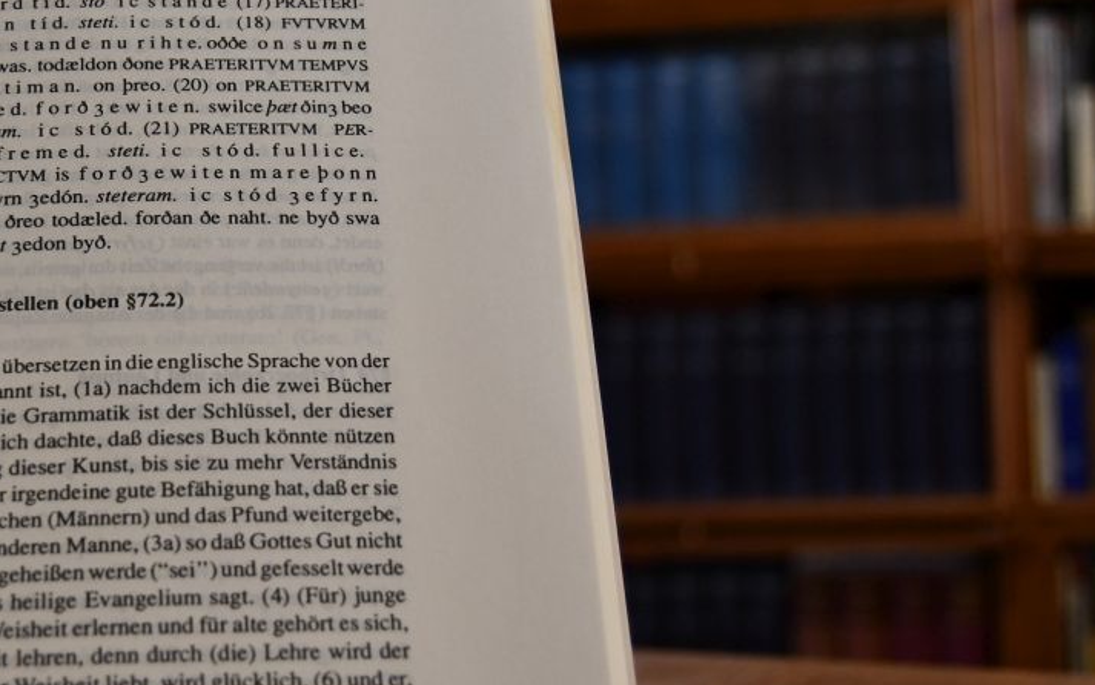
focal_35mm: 66
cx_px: 250
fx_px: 1970
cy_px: 336
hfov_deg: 30.4
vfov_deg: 19.7
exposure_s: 1/250
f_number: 3.5
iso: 800
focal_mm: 22
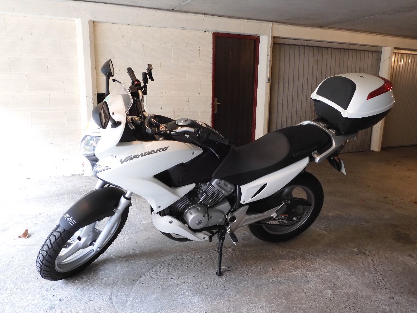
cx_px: 208
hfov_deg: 63.4
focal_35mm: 28
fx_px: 337
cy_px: 156
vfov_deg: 49.7
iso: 400
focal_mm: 5
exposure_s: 1/13
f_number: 3.5
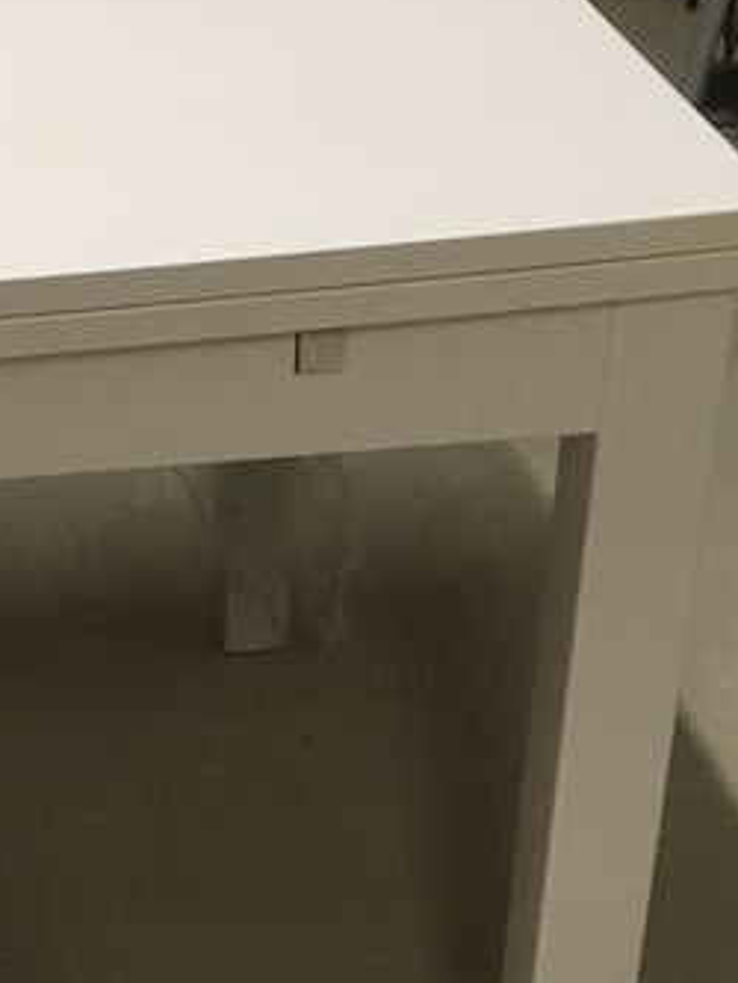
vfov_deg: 22.3
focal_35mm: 87
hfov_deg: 16.1
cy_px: 700
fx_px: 2471
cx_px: -227
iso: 125
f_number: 2.2
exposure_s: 1/33
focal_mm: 4.15
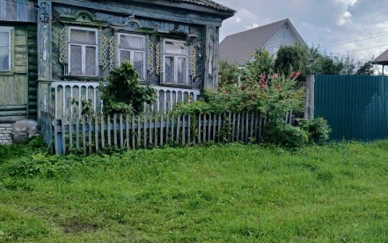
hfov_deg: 50.2
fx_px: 413
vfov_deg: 32.8
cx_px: 218
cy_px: 122
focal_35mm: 39
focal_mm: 3.98
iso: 20
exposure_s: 1/400
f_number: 1.8
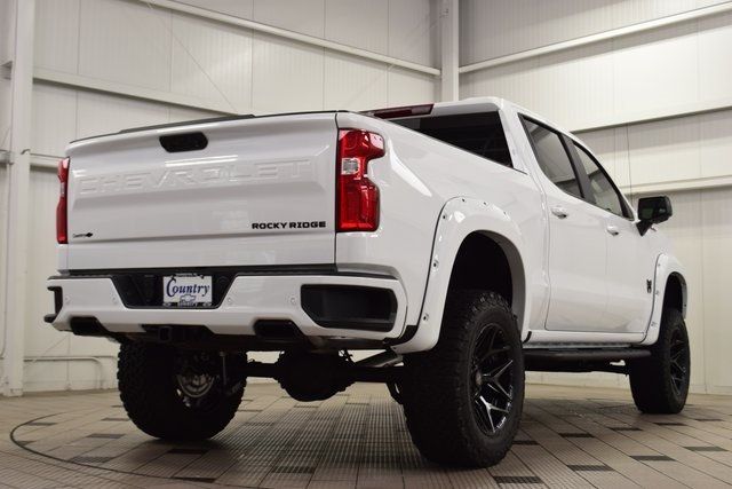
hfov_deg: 41.1
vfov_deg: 28.1
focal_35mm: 48
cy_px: 244
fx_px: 976
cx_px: 366
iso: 560
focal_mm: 32
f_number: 7.1
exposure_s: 1/30
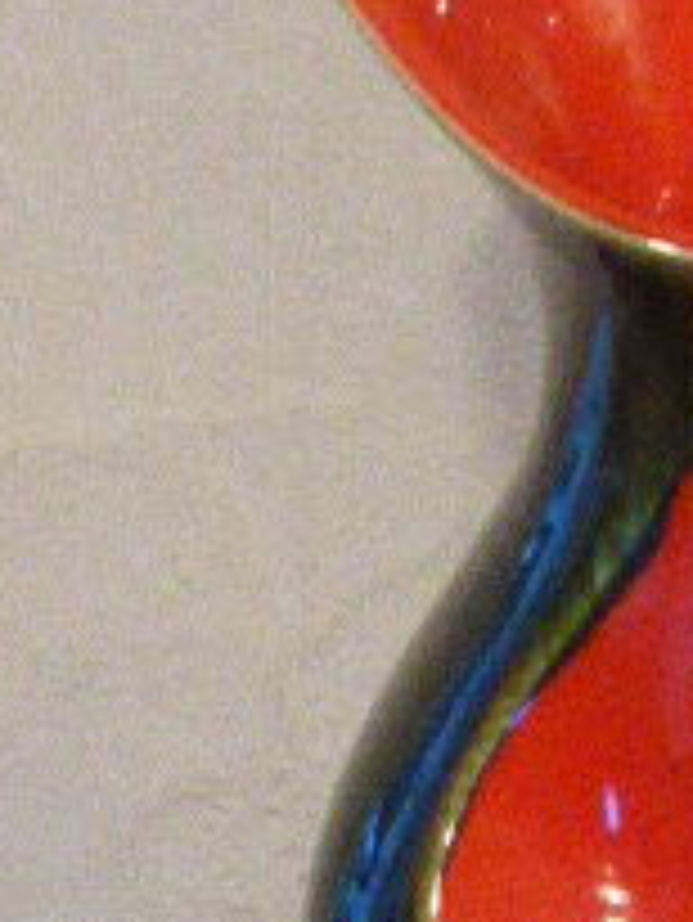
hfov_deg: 6.0
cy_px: 558
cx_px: 684
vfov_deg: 8.0
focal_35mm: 247
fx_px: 6586
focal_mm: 13.3
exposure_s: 1/15
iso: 1600
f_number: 5
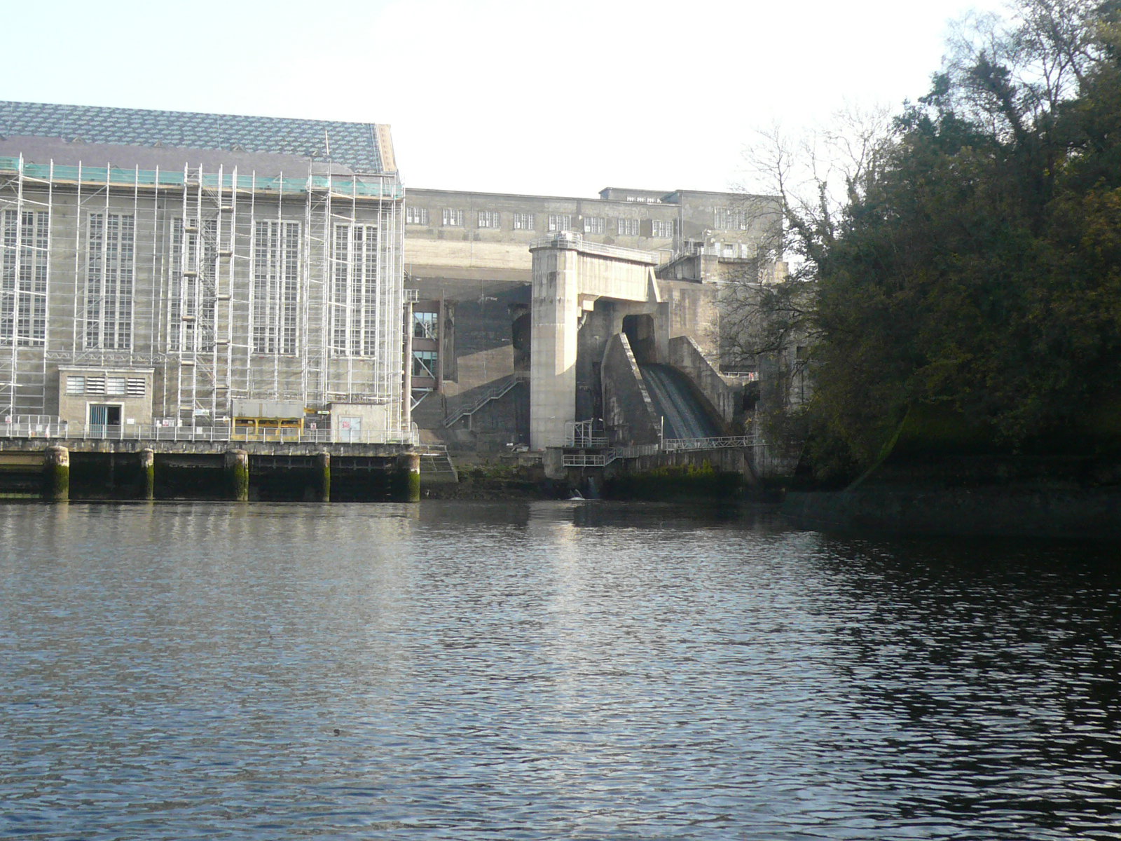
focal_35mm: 48
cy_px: 420
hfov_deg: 39.7
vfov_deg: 30.3
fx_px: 1554
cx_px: 560
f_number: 2.9
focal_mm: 5.2
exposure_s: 1/320
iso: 100
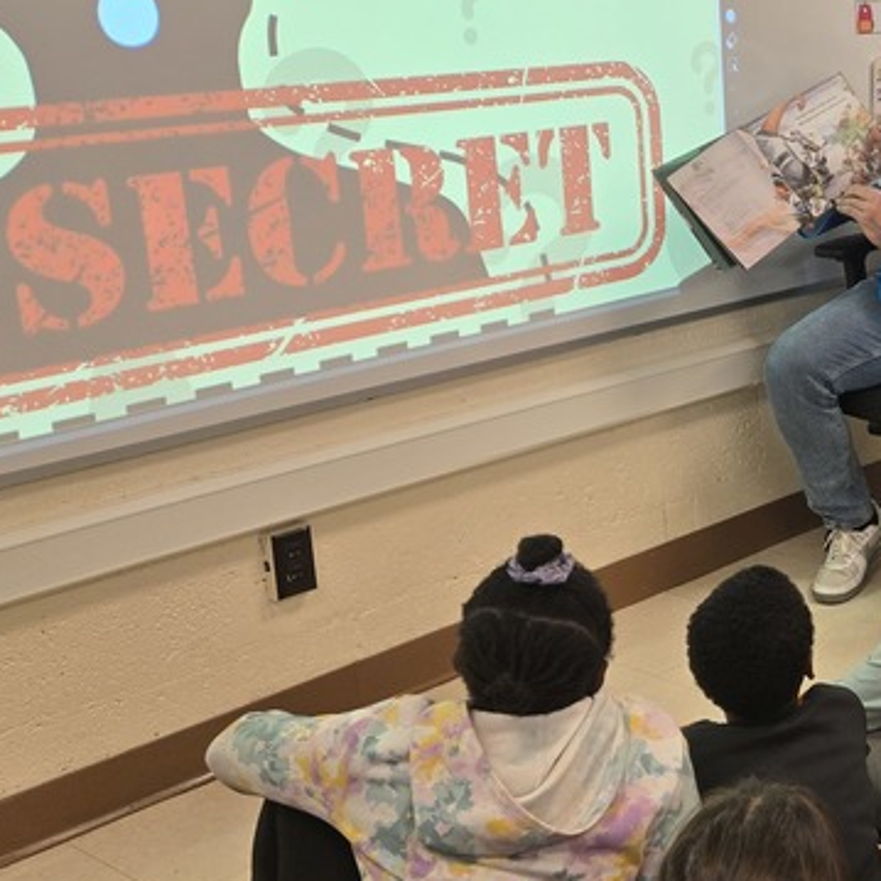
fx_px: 1670
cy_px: 444
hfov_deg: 26.3
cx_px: 1063
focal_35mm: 58
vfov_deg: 29.6
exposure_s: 1/120
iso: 80
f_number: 1.8
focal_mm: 5.4
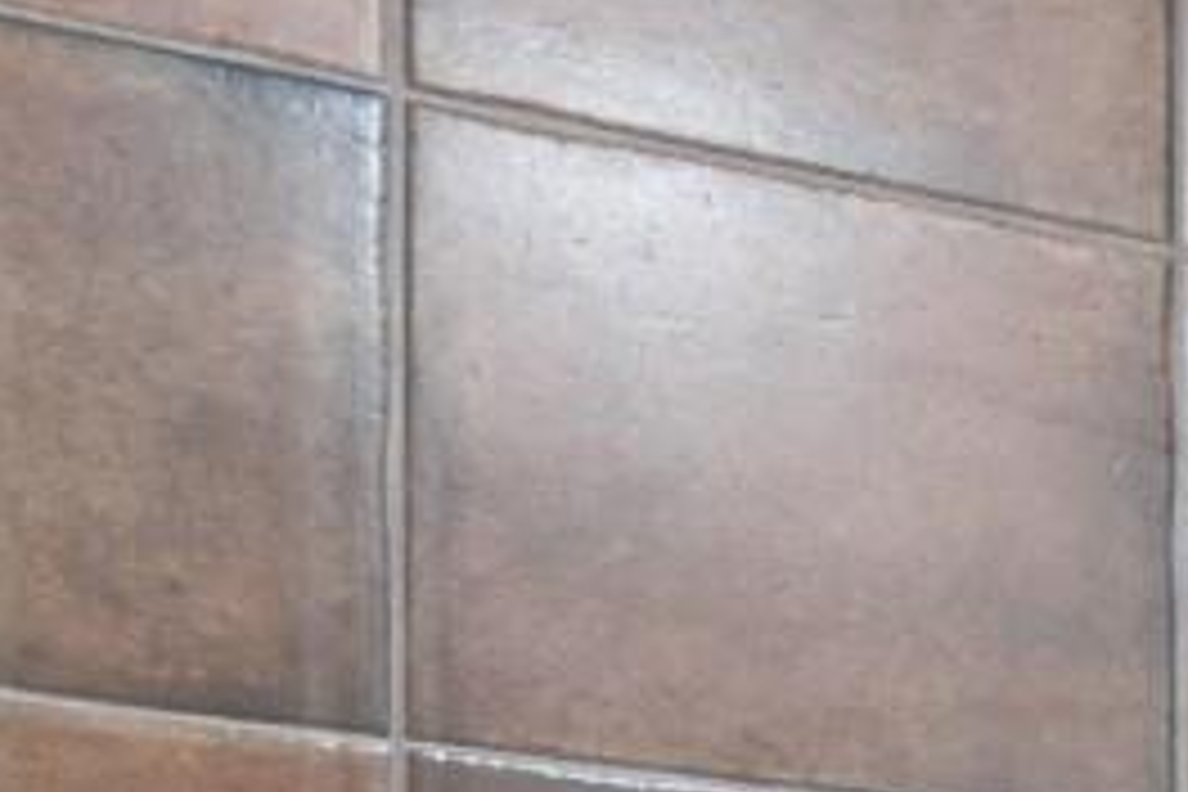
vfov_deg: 12.5
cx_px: 3348
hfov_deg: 12.4
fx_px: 3036
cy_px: 1732
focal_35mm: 92
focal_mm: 10
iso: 100
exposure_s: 2
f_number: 4.5
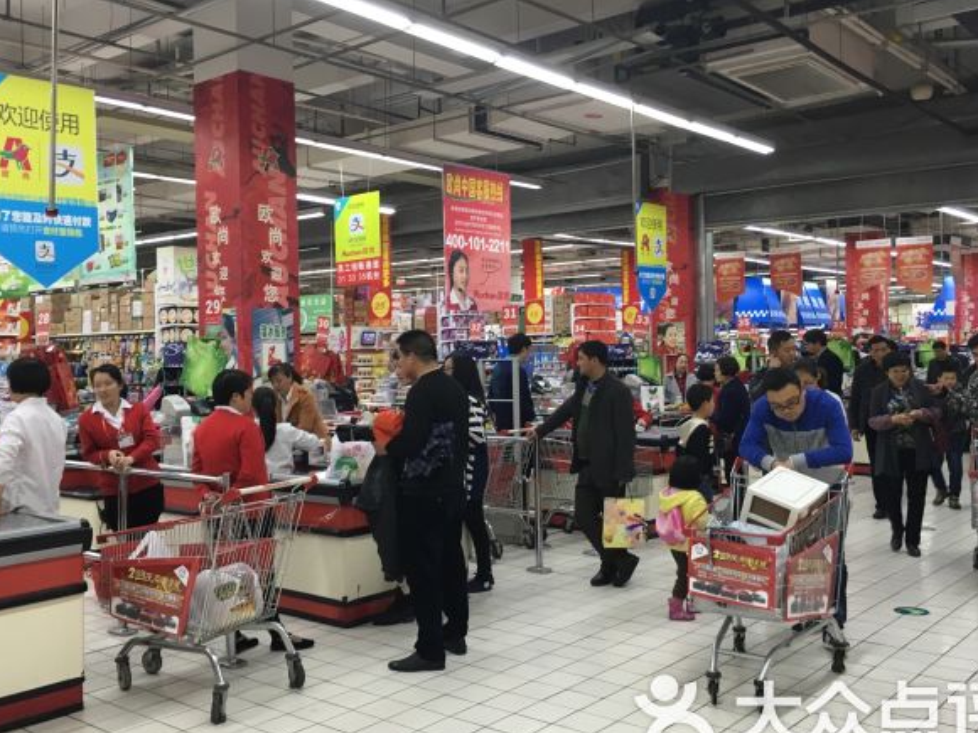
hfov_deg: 52.6
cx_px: 467
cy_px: 360
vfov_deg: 40.7
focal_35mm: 35
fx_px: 989
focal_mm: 4.15
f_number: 2.2
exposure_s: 1/33
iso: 80
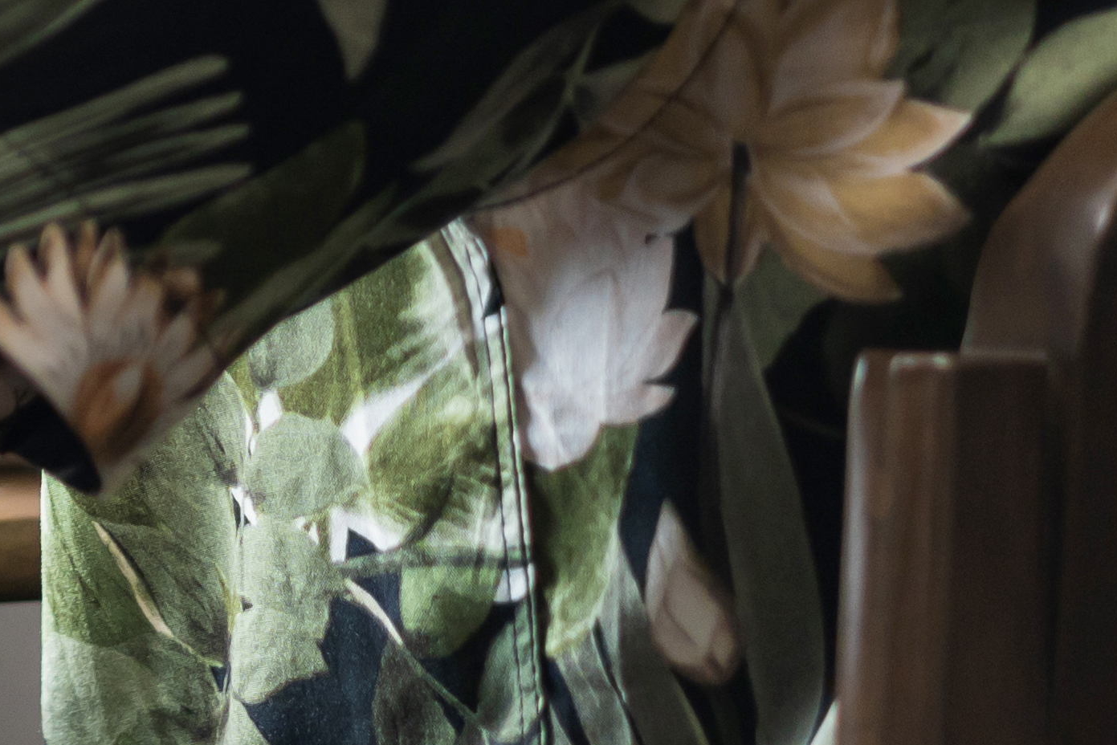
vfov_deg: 2.8
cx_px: -1025
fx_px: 15082
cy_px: -492
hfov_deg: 4.2
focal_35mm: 486
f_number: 1.8
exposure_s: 1/500
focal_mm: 85
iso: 320
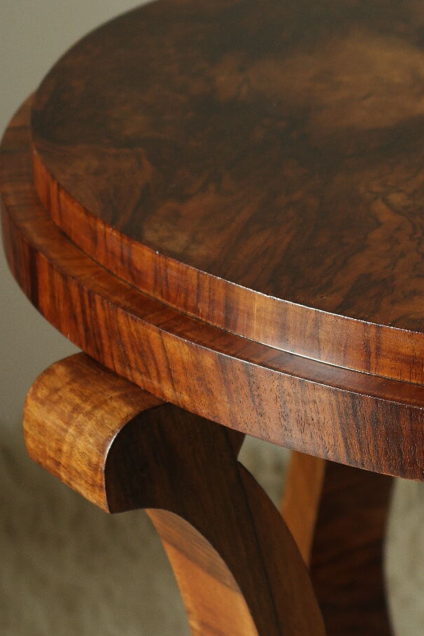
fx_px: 2297
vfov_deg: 15.8
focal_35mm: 130
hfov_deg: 10.5
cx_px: 347
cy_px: 312
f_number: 5.6
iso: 400
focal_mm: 45
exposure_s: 1/30
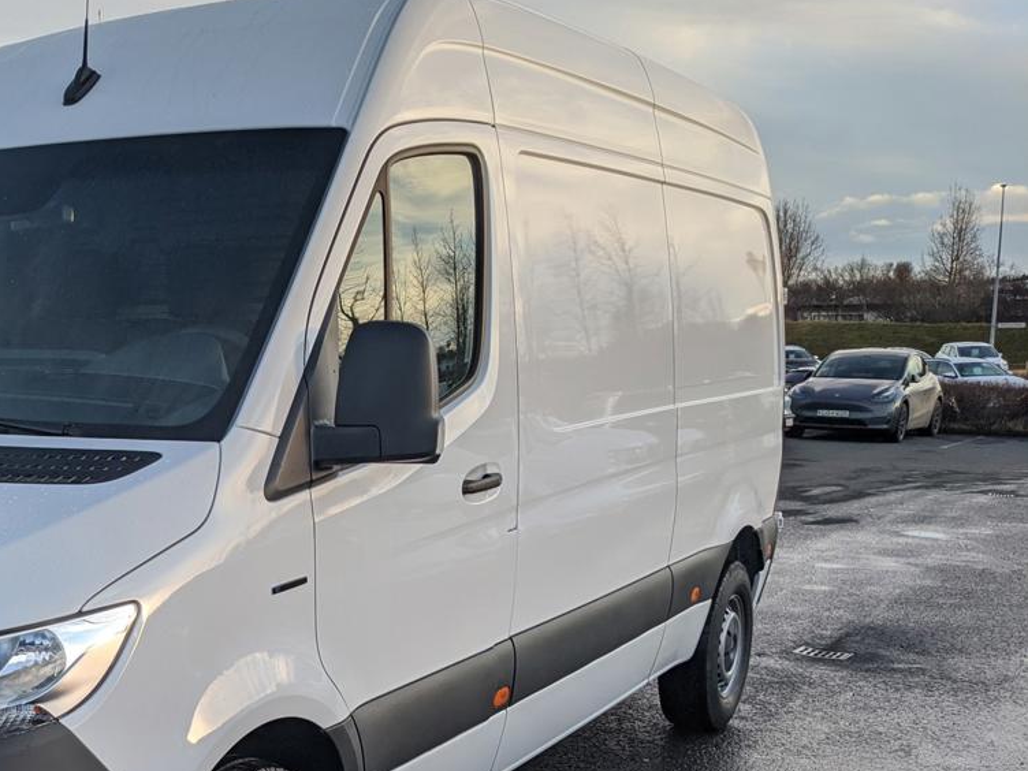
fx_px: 1455
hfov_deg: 36.4
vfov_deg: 29.1
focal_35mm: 49
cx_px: 98
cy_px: 604
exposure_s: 1/903
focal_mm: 4.38
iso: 55
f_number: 1.73
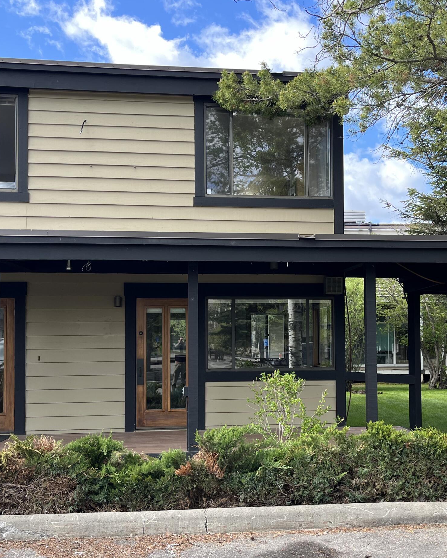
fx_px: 678
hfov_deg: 36.3
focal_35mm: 41
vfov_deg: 44.7
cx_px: 279
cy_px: 317
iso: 50
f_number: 1.6
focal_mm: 5.1
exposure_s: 1/442
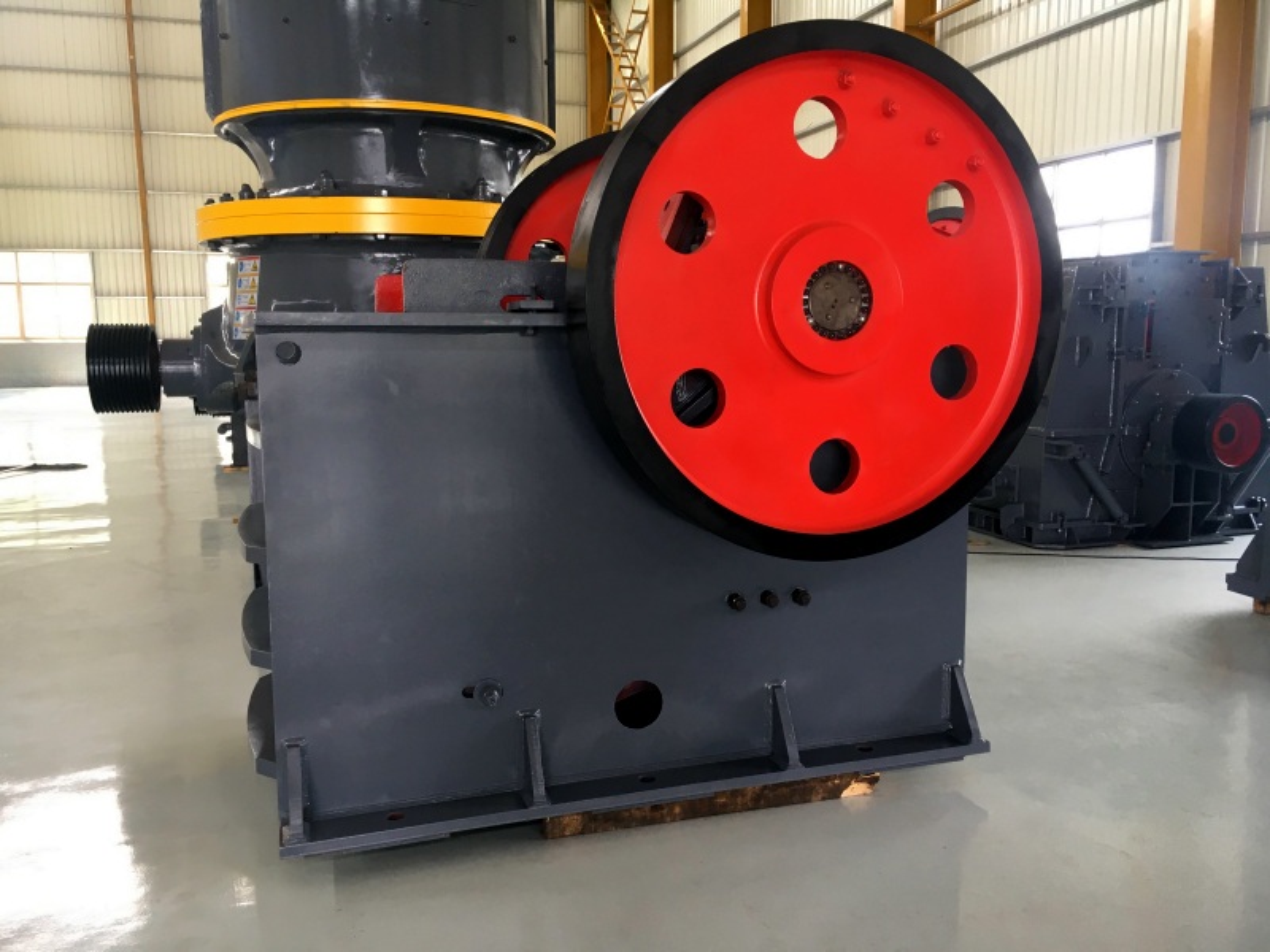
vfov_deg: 48.2
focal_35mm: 29
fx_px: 1064
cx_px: 635
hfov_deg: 61.7
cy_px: 476
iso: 32
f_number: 2.2
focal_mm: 4.15
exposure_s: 1/33
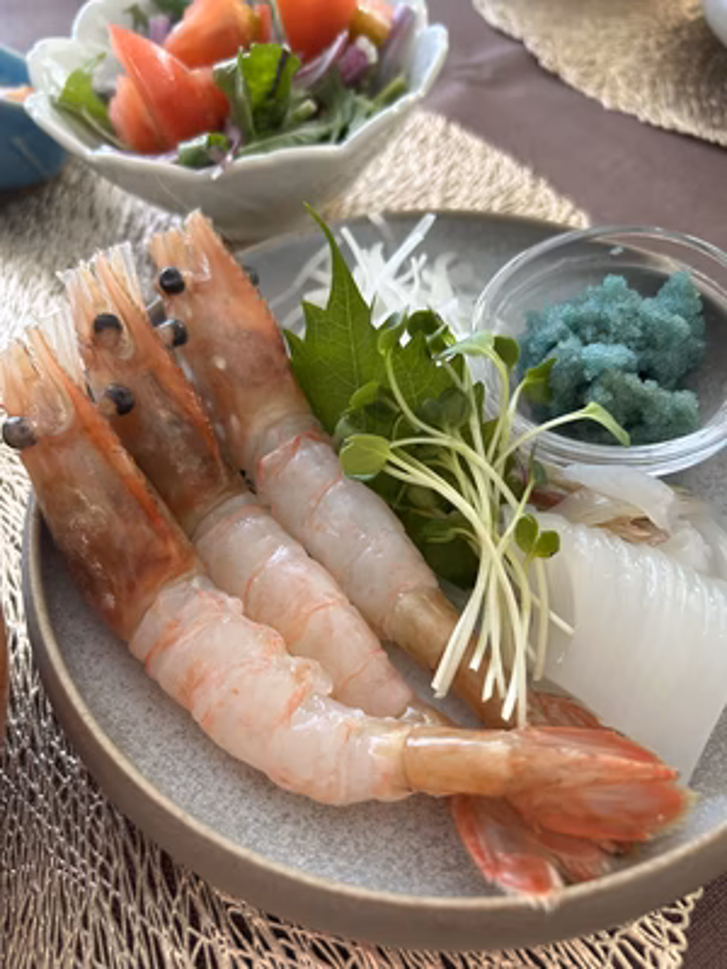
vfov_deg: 67.3
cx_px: 364
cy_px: 484
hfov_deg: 53.1
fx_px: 728
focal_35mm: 26
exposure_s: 1/60
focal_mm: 5.7
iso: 160
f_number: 1.5
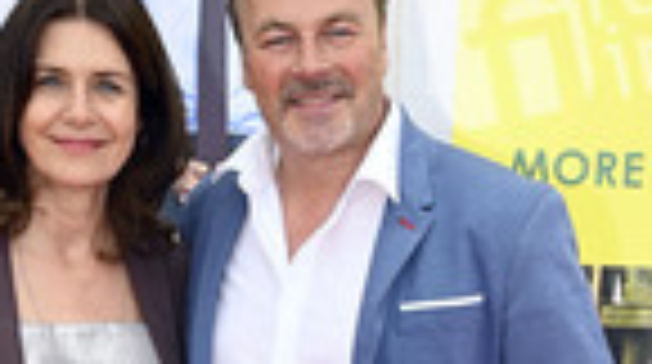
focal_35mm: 110
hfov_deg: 19.5
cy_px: 697
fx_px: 1899
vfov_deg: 10.2
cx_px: 243
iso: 400
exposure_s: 1/160
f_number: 9
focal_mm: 38
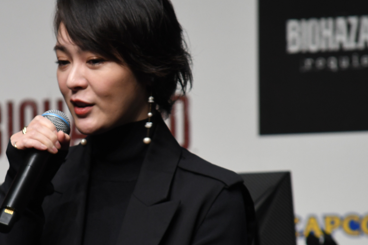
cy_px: 161
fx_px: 6357
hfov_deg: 3.3
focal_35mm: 622
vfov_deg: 2.2
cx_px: 79
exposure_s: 1/50
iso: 900
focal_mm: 240
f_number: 8
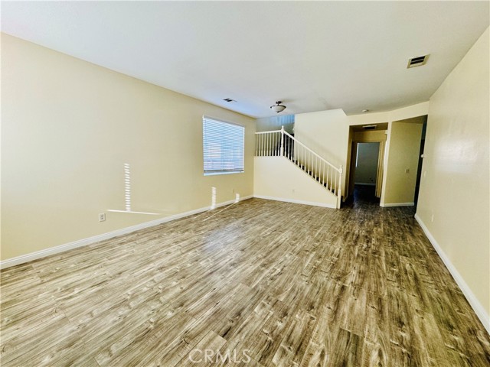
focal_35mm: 14
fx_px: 198
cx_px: 245
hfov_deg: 102.1
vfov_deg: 85.7
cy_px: 184
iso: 125
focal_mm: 2.22
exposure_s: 1/99
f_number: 2.2
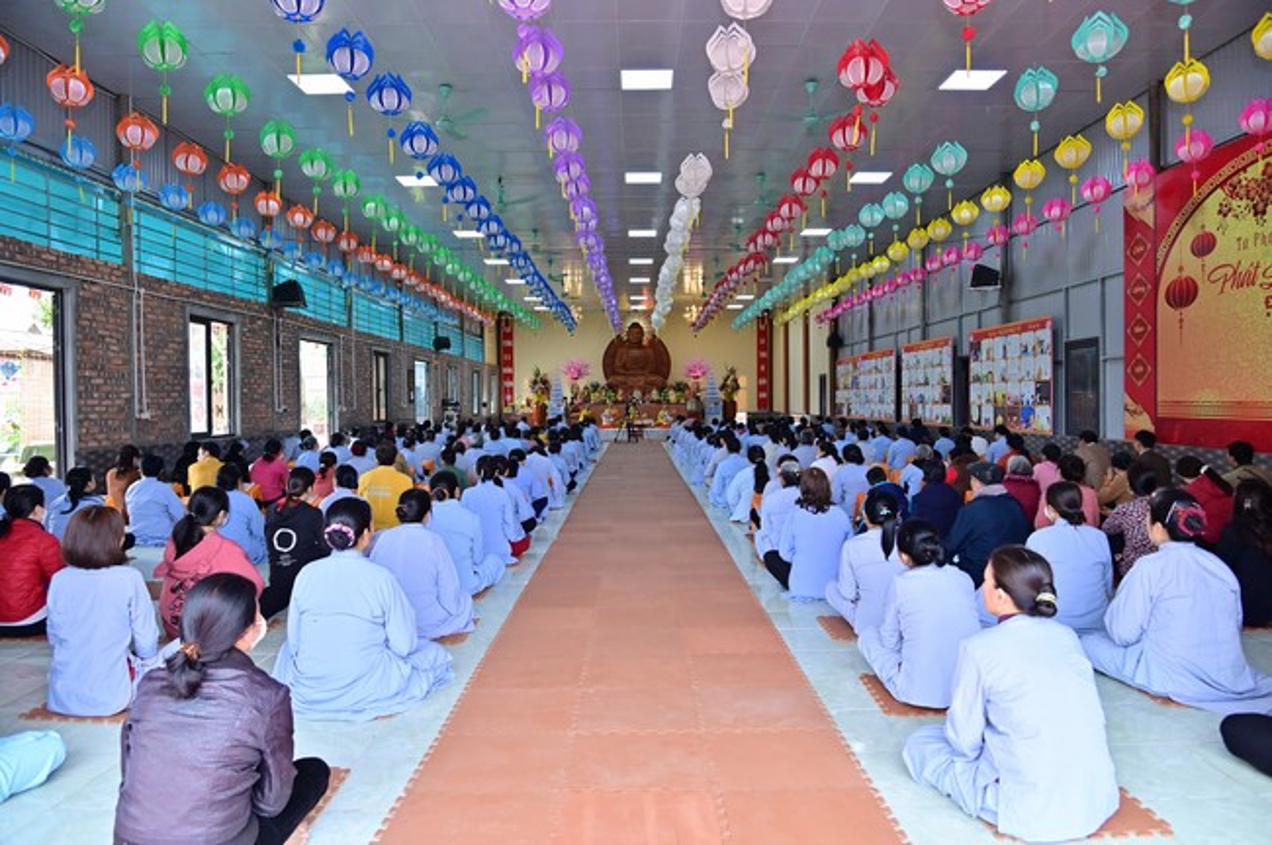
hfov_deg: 73.8
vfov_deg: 53.0
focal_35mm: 24
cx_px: 636
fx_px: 847
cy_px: 422
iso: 1000
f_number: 5.6
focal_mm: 24
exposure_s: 1/125
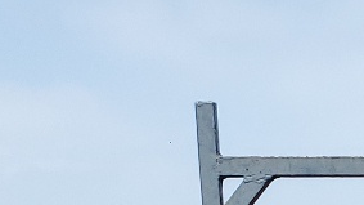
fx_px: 1544
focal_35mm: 160
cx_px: 590
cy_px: 752
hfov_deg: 12.6
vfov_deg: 6.5
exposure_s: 1/2500
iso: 50
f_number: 1.5
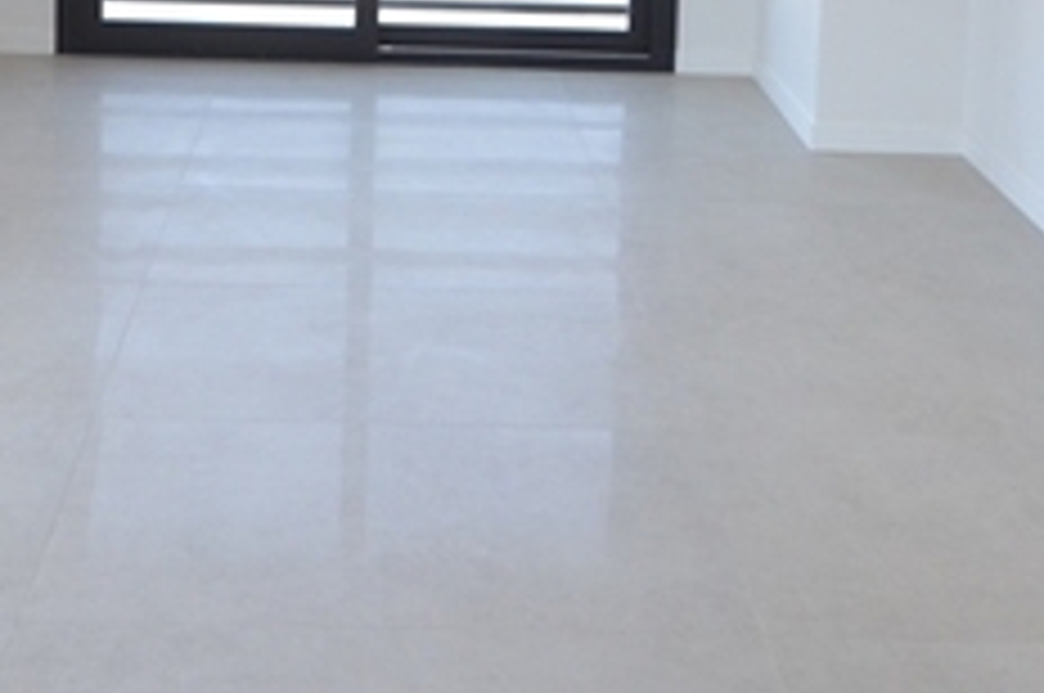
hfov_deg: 38.4
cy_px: -315
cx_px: 407
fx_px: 1493
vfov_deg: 22.1
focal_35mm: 52
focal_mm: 11
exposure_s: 1/200
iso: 400
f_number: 7.1
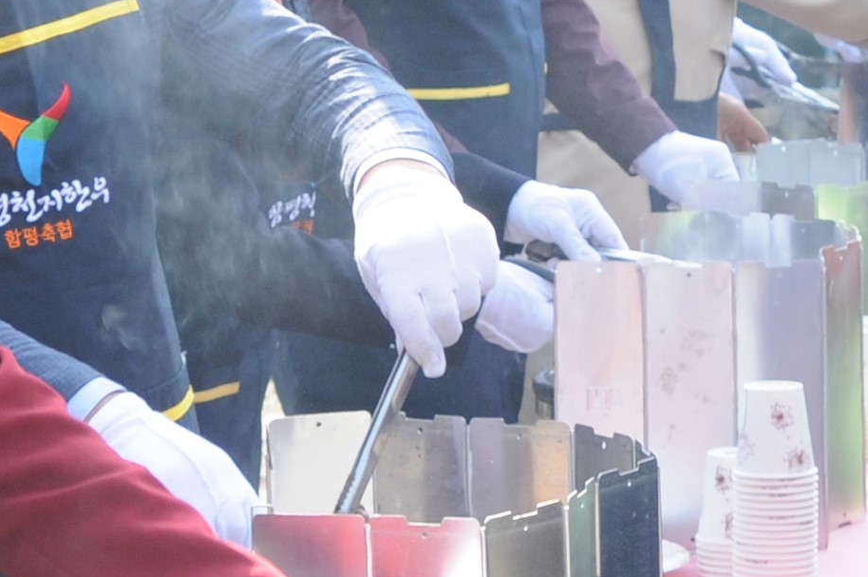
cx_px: 379
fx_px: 4744
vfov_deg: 6.9
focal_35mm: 197
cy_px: -117
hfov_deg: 10.5
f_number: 5.6
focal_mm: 28
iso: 200
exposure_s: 1/125
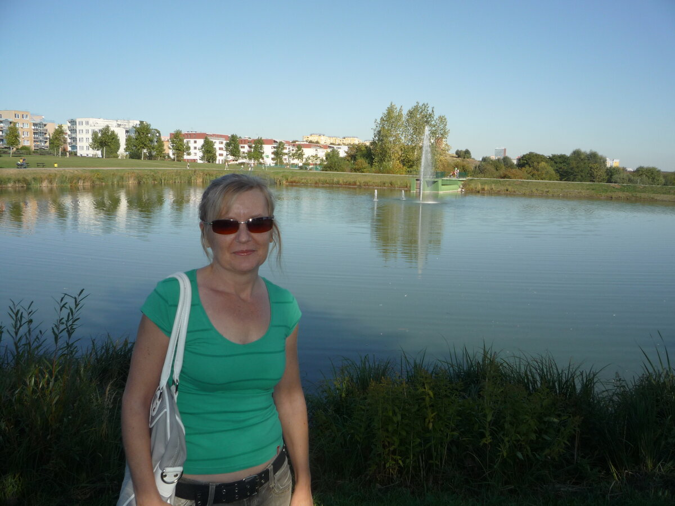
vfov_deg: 46.8
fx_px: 585
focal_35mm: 30
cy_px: 253
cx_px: 338
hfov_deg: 60.0
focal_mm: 5.2
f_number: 5
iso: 100
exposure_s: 1/400
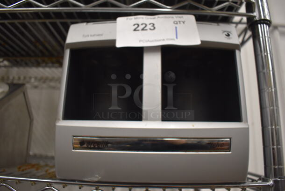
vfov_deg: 48.0
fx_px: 214
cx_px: 142
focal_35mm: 27
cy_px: 96
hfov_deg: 67.3
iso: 1000
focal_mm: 18
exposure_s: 1/125
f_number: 3.5
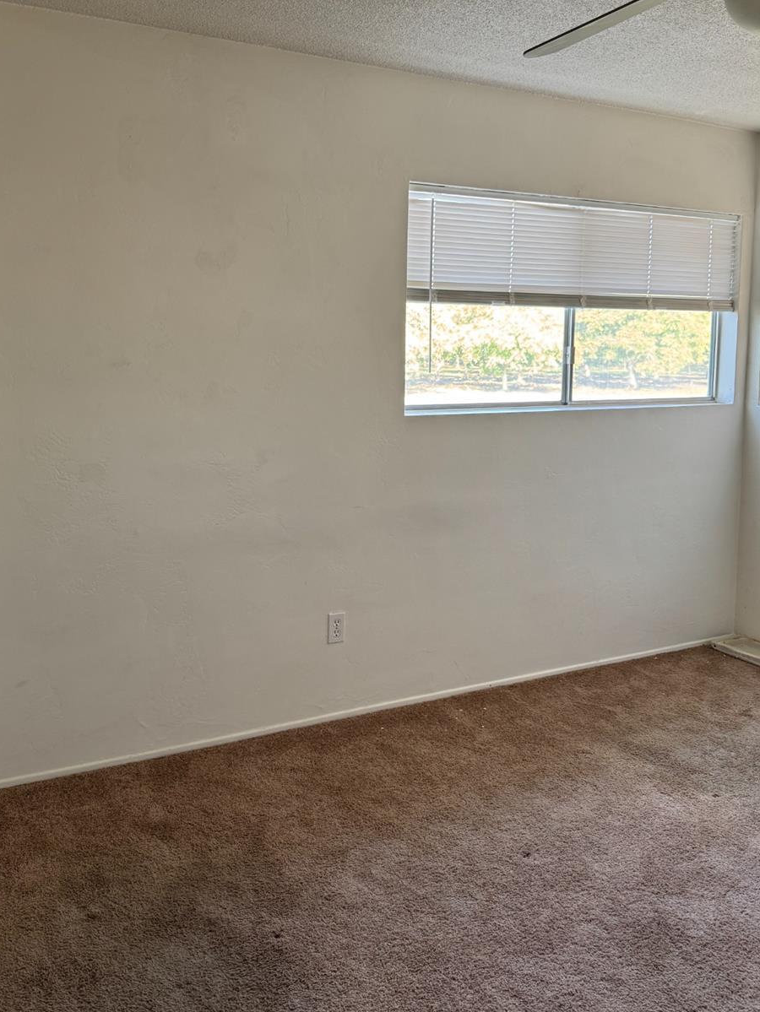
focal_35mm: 30
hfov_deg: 46.8
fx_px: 878
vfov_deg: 59.7
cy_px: 429
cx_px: 344
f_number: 1.78
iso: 160
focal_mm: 6.76
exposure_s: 1/121
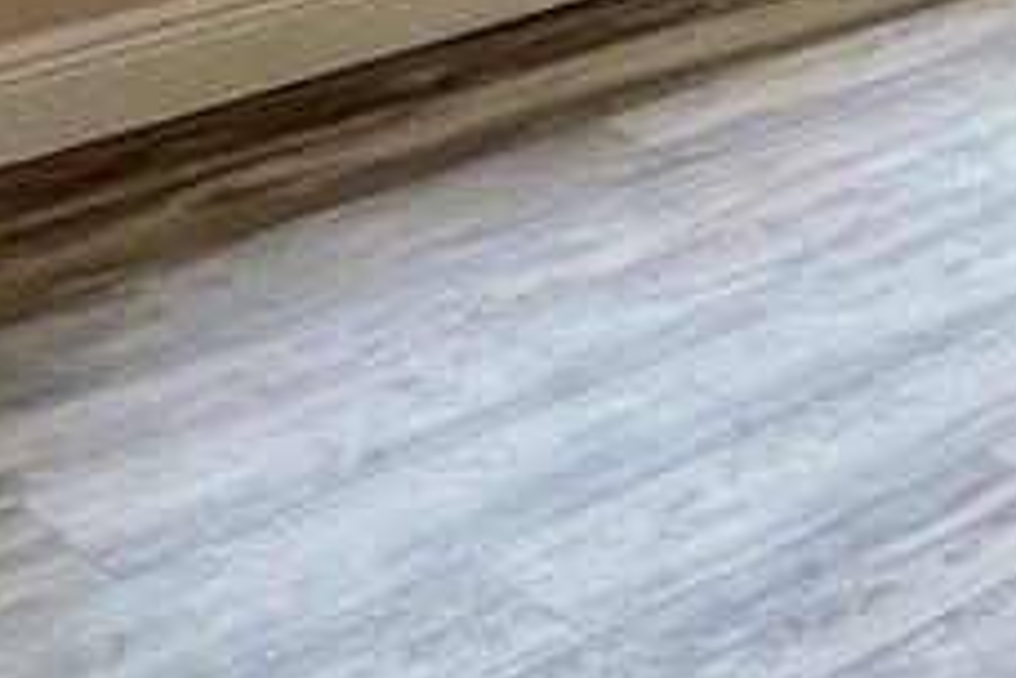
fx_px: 2681
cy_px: -419
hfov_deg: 17.8
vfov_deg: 13.4
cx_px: 1765
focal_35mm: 95
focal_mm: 1.57
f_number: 1.8
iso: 160
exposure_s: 1/120
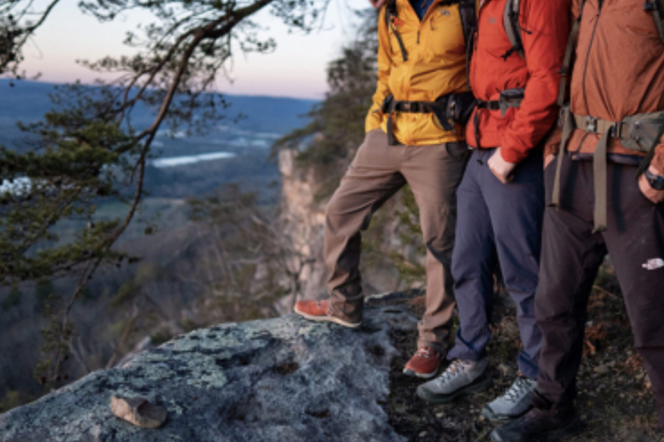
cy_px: 174
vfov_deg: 34.1
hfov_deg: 49.2
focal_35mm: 39
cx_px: 403
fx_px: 719
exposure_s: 1/3200
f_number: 1.4
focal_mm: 24
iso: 1600
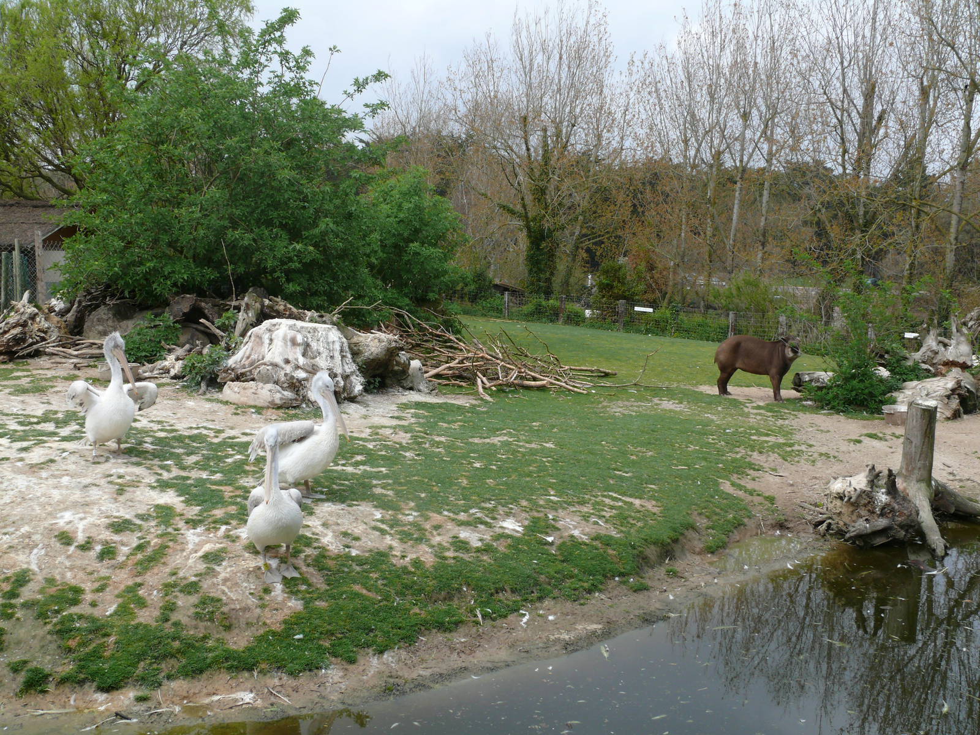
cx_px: 490
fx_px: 991
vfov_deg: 40.7
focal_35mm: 35
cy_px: 368
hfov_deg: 52.6
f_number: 5.6
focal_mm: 7.4
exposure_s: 1/200
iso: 100
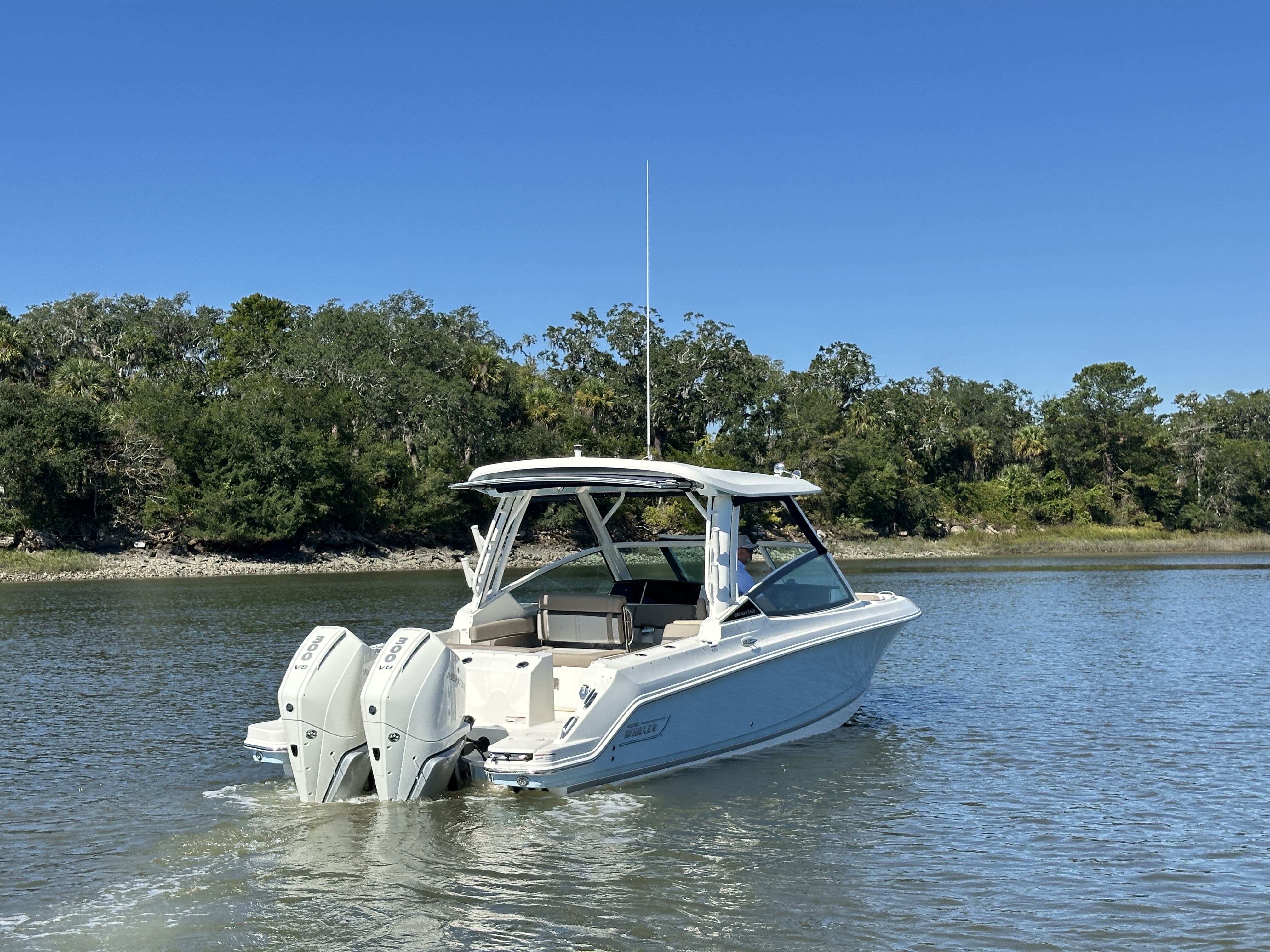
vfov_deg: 30.3
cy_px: 476
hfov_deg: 39.7
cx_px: 635
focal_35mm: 48
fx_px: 1761
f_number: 1.78
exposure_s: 1/2732
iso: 64
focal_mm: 6.86
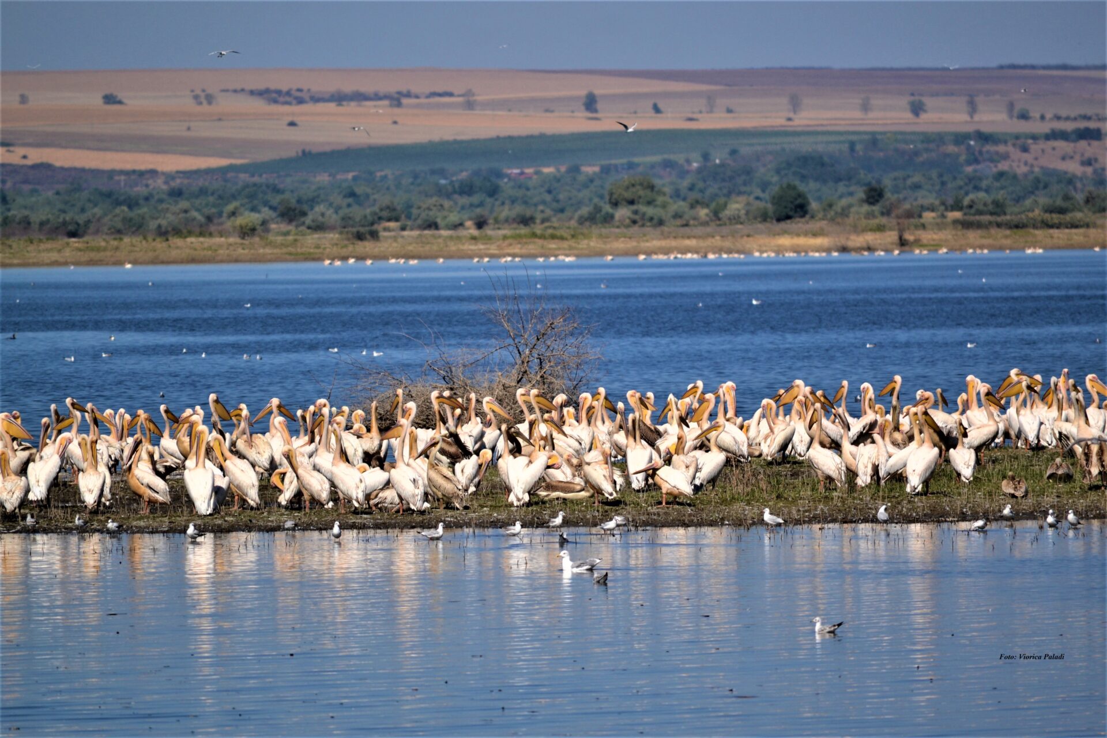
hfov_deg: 4.6
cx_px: 554
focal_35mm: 450
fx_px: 13836
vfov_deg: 3.1
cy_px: 369
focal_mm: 300
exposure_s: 1/2000
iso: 250
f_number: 5.6
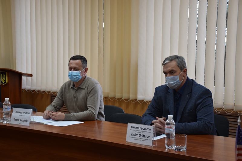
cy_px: 80
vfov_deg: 21.6
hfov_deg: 31.9
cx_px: 121
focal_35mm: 63
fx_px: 423
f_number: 4.5
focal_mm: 42
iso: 400
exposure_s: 1/80
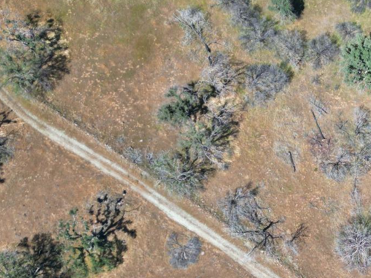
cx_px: 346
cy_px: 207
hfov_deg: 33.9
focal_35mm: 53
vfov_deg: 27.2
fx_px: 568
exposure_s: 1/1500
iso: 110
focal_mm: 6.72
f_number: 1.7
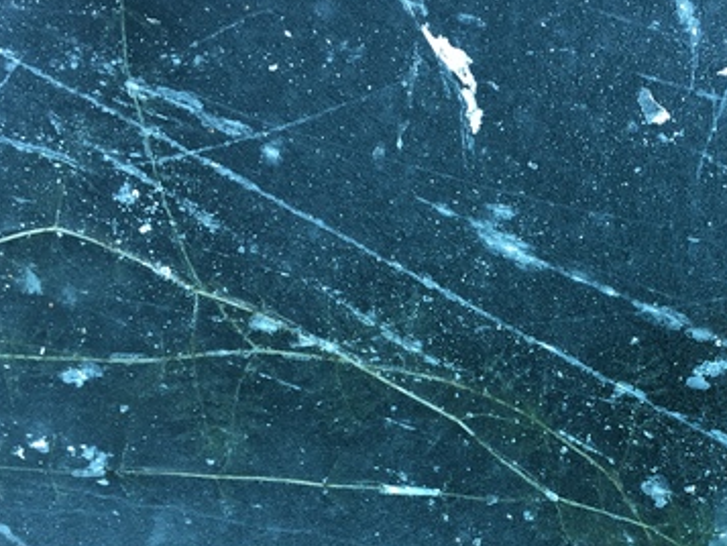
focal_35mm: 52
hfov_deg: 35.8
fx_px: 1092
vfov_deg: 27.5
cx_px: 562
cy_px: 434
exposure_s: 1/50
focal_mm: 4.15
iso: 40
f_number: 2.2
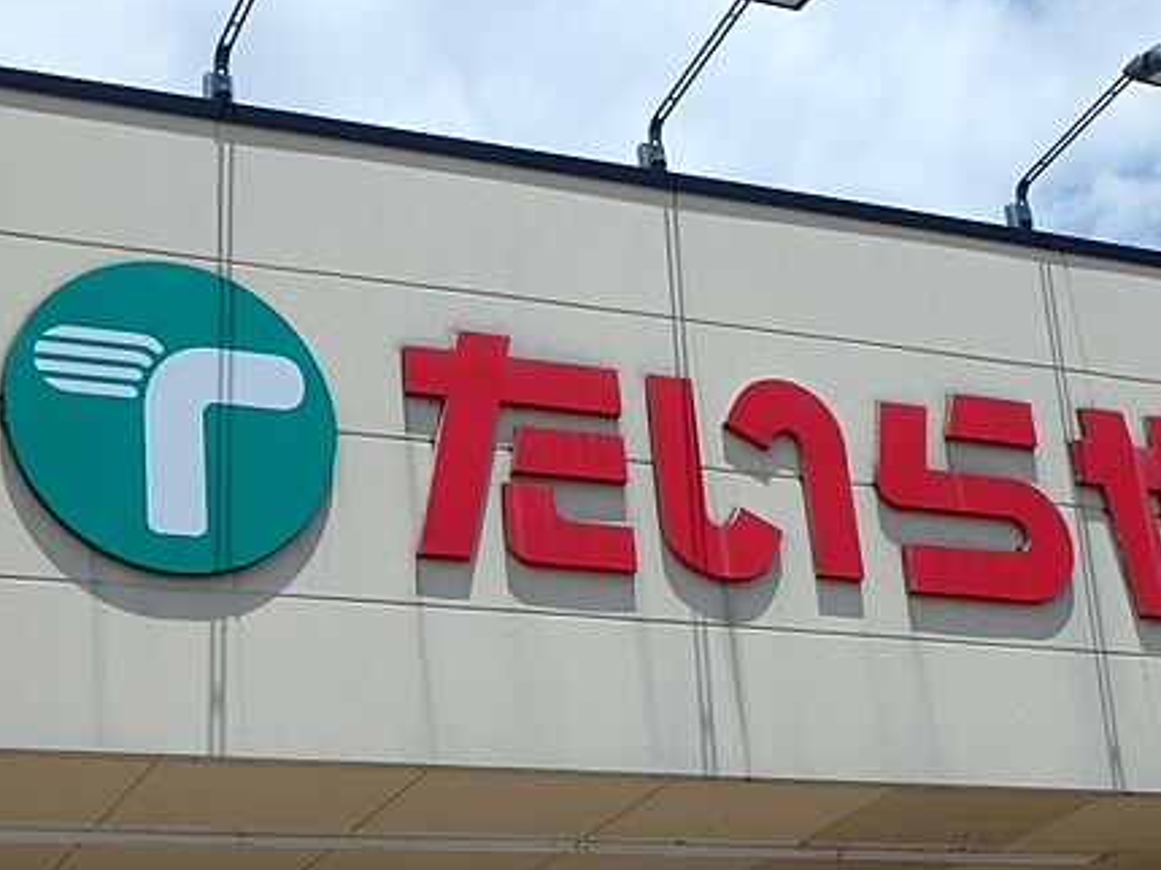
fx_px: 2246
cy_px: 508
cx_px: 686
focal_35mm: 67
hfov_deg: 28.9
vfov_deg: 21.9
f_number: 5.2
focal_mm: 8.1
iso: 125
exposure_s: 1/1000
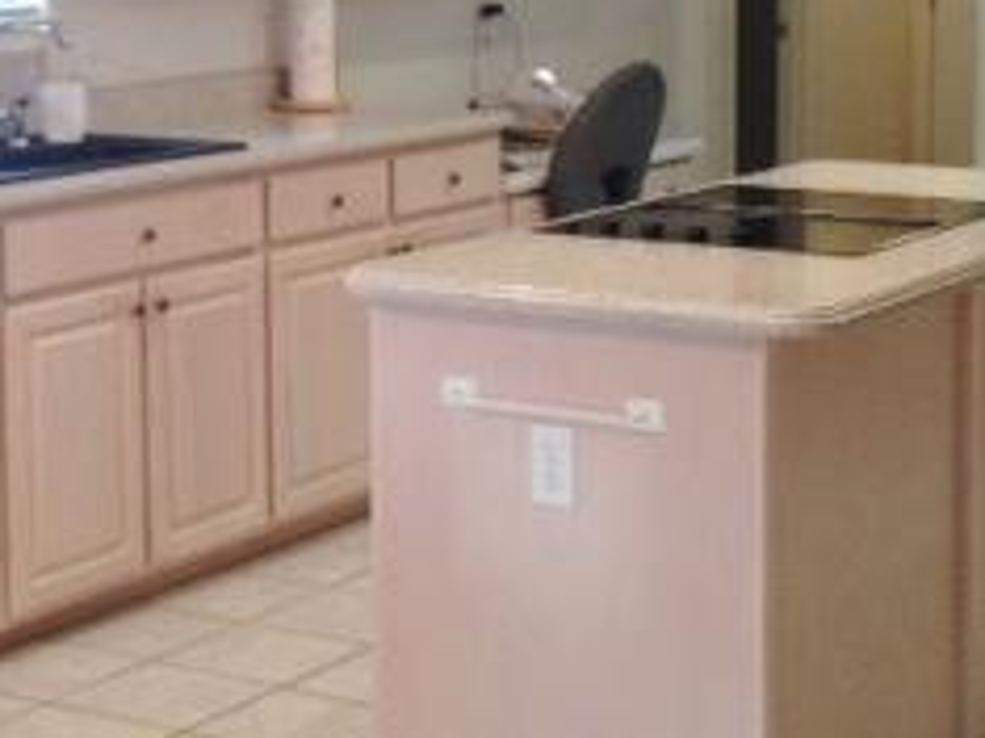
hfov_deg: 21.7
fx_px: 2560
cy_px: 92
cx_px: 331
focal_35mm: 90
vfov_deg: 16.2
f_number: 2.4
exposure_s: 1/20
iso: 80
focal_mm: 4.12
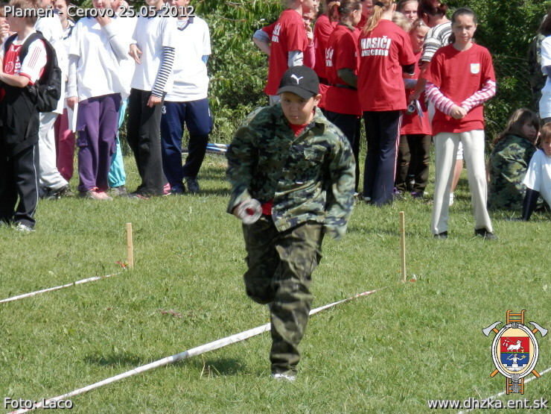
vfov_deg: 6.0
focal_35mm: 248
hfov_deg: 8.0
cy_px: 207
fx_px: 3948
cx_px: 276
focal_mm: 44.4
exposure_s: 1/200
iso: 80
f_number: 6.2
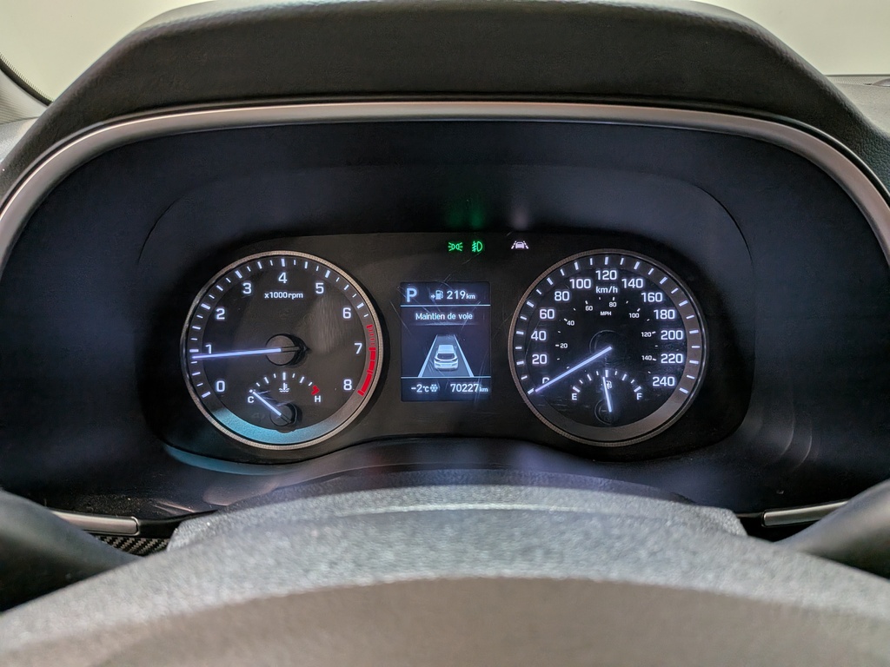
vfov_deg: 56.8
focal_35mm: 24
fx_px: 617
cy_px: 334
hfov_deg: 71.6
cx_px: 445
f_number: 1.7
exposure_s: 1/120
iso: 39
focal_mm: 4.53
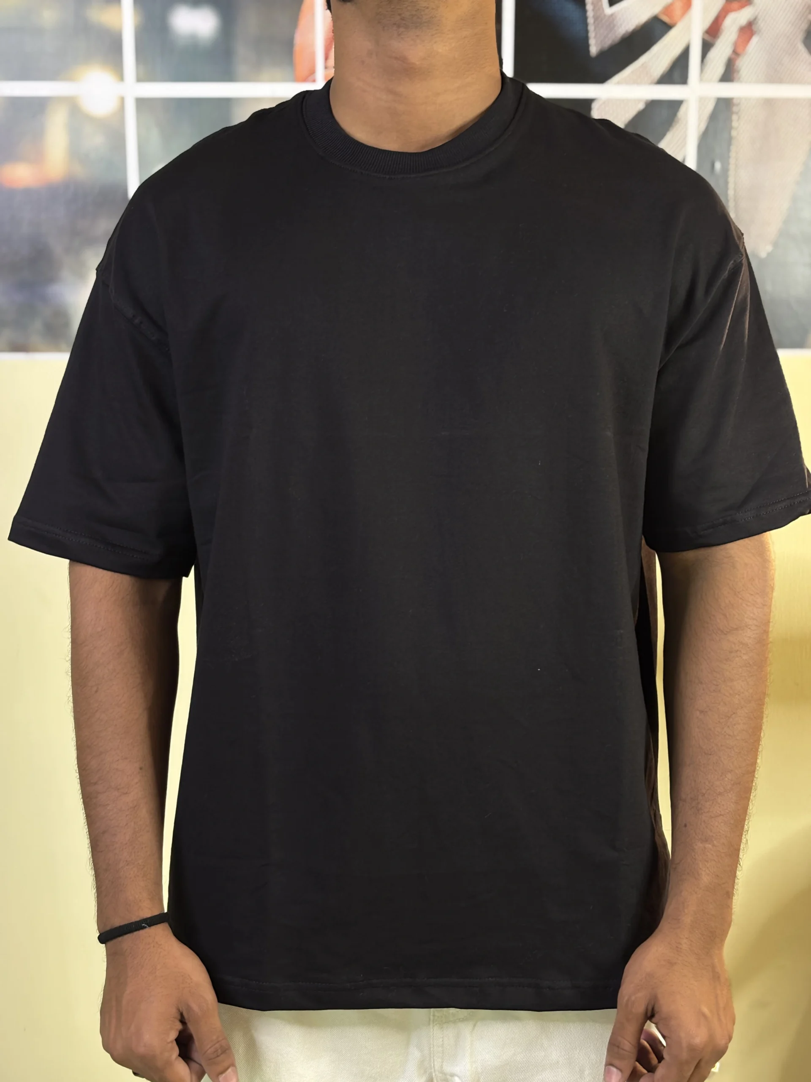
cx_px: 406
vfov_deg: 36.8
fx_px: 1624
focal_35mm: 52
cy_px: 541
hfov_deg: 28.0
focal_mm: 5.96
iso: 250
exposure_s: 1/25
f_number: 1.6
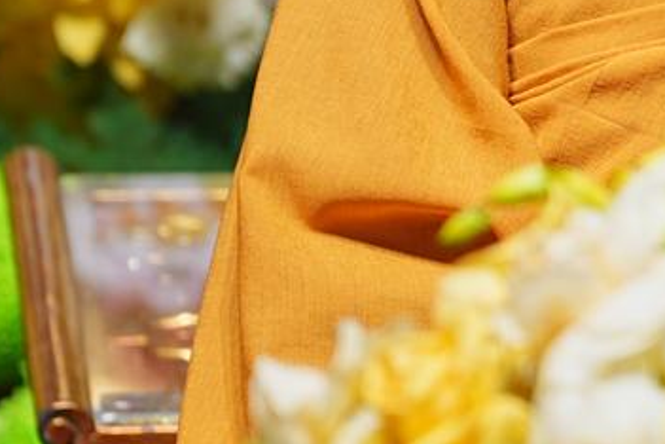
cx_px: 870
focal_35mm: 1026
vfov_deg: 1.3
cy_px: -222
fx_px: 18951
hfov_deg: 2.0
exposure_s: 1/100
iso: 320
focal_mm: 200
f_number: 2.8
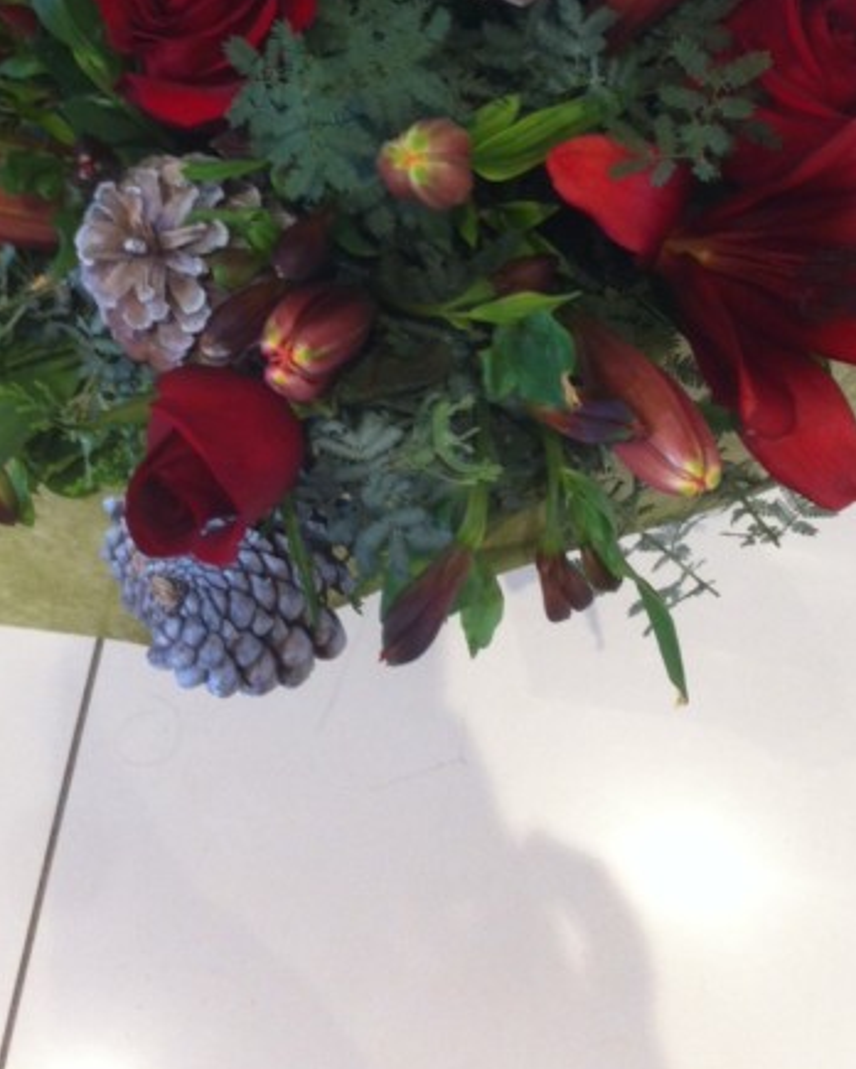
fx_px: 1995
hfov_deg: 24.2
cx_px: 379
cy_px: 230
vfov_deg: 29.4
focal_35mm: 63
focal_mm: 3.85
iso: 125
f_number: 2.8
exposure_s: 1/15
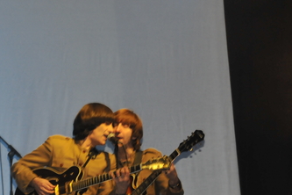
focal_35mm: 540
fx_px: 4380
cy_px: 144
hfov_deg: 3.8
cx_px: 103
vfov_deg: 2.5
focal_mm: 200
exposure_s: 1/60
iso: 1000
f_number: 7.1
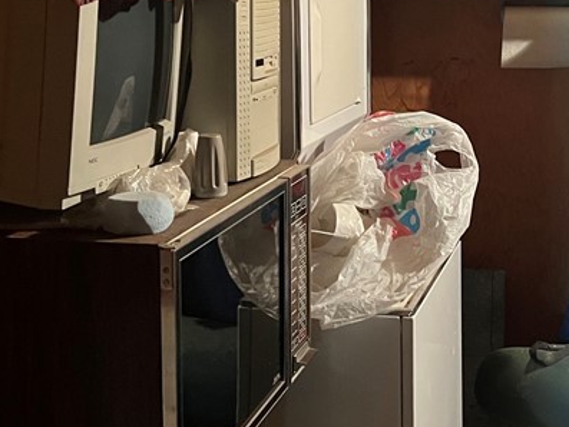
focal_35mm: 67
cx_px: 431
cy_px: 93
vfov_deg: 21.7
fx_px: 1102
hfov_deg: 28.5
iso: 640
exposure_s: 1/40
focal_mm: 5.7
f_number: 1.5
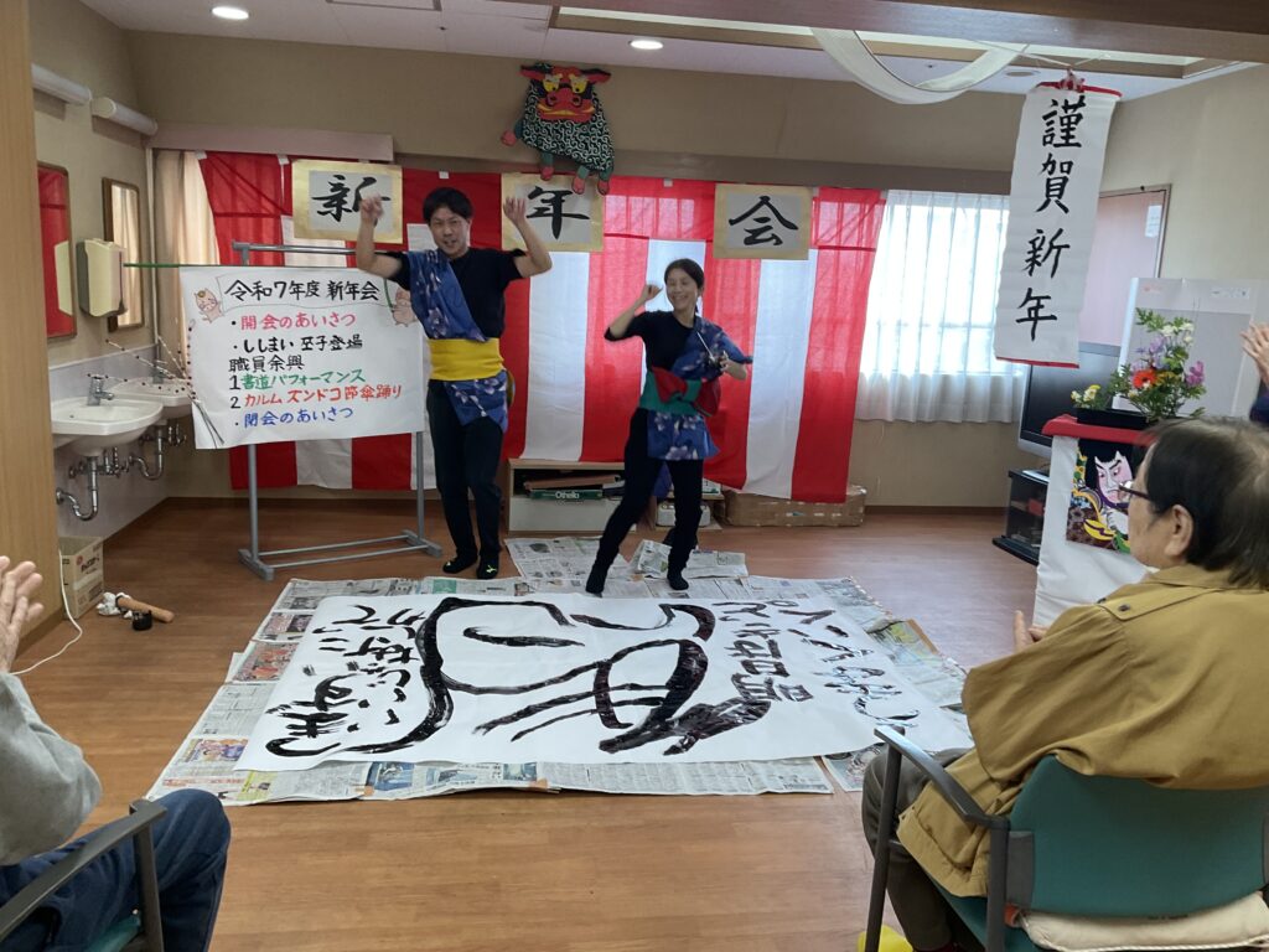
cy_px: 476
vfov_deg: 48.2
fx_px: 1063
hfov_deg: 61.7
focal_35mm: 29
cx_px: 634
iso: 50
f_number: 1.8
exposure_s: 1/60
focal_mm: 3
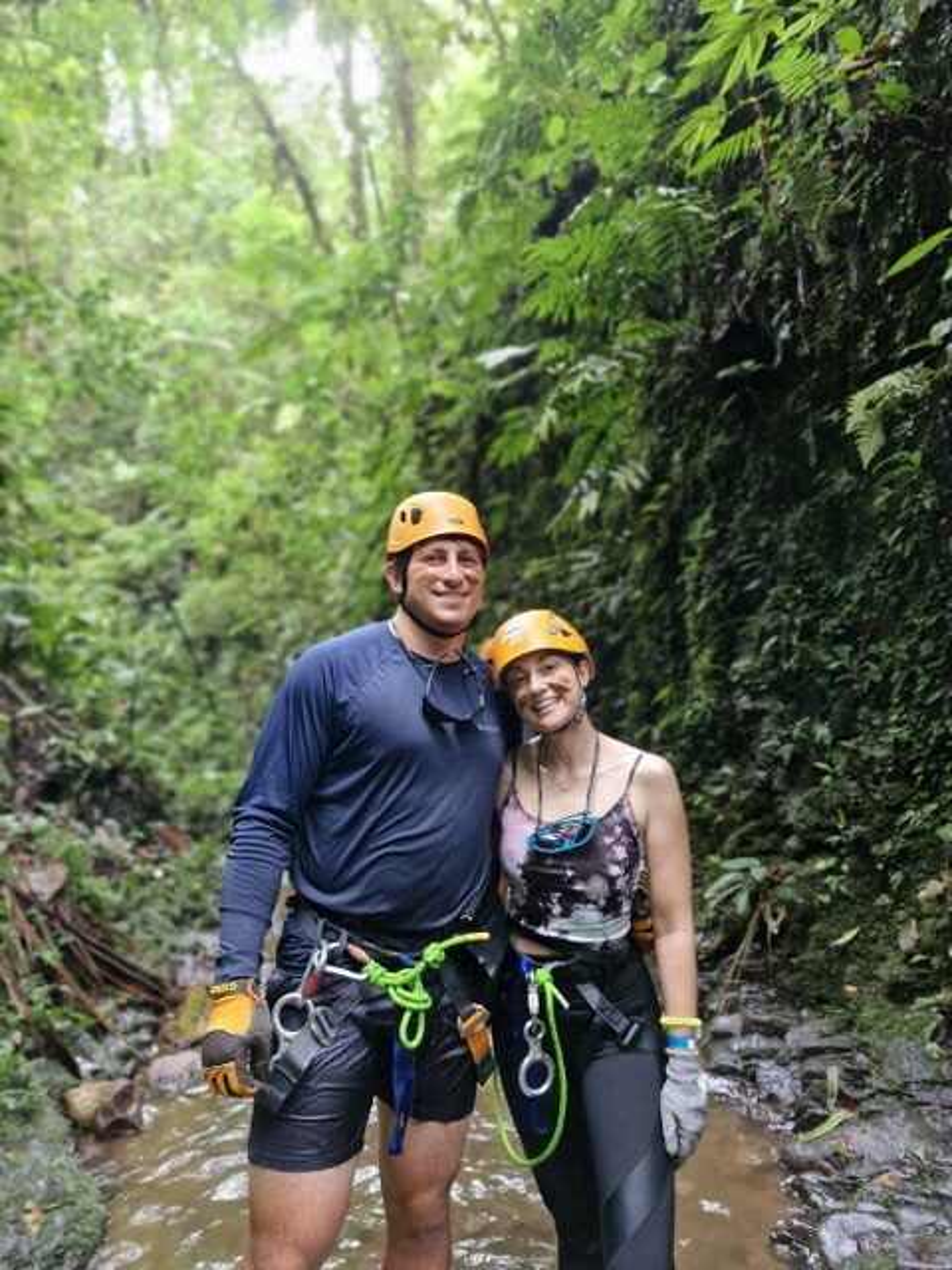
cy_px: 635
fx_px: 843
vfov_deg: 73.9
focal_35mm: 23
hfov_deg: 58.9
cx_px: 476
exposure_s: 1/60
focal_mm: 5.54
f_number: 1.8
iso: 500
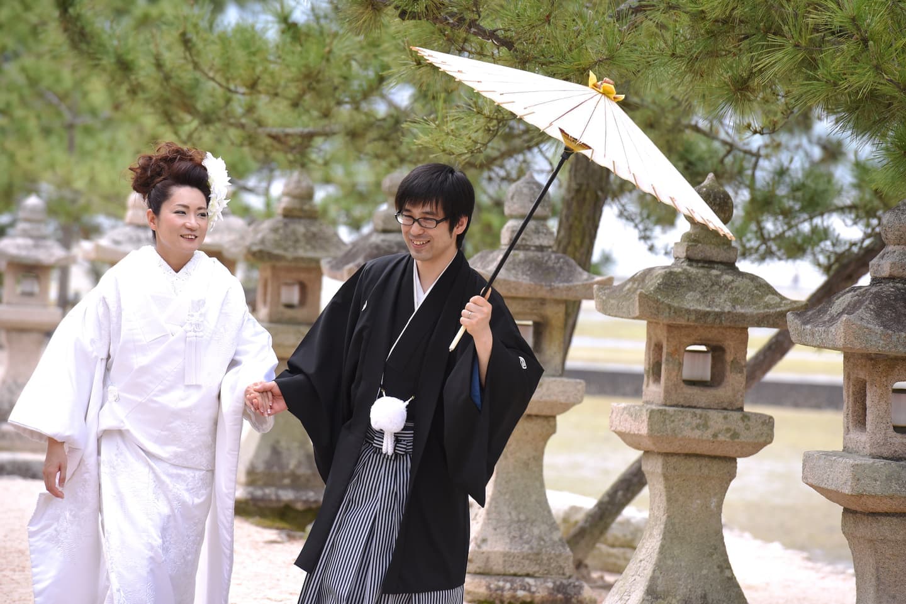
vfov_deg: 6.9
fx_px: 5035
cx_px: 453
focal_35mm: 200
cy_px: 302
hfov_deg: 10.3
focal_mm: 200
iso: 2000
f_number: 8
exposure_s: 1/2000
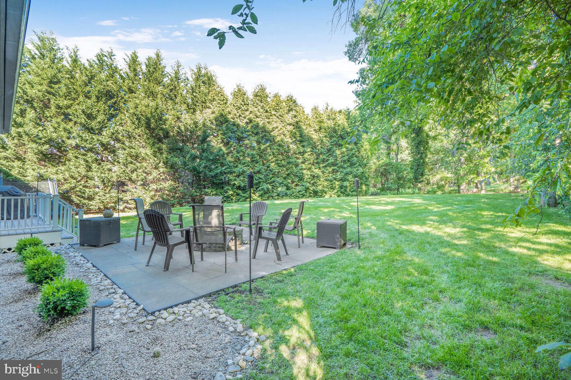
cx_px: 286
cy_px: 190
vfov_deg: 73.7
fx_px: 254
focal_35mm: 16
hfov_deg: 96.7
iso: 800
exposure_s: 1/60
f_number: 8
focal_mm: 16
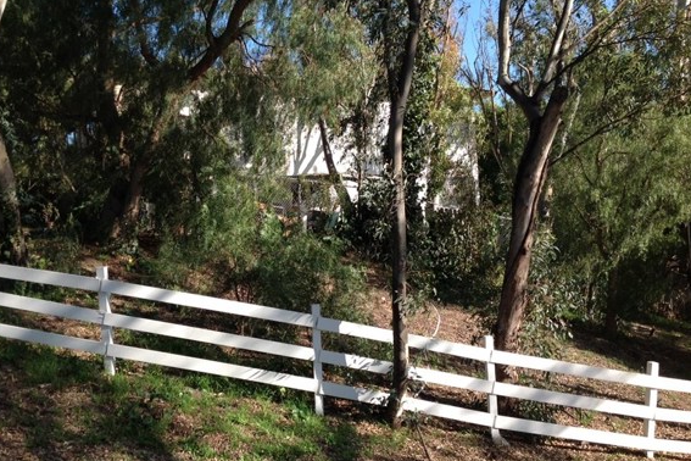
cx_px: 314
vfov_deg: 32.6
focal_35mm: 41
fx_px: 787
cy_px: 270
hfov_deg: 47.4
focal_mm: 4.28
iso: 50
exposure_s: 1/581
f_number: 2.4
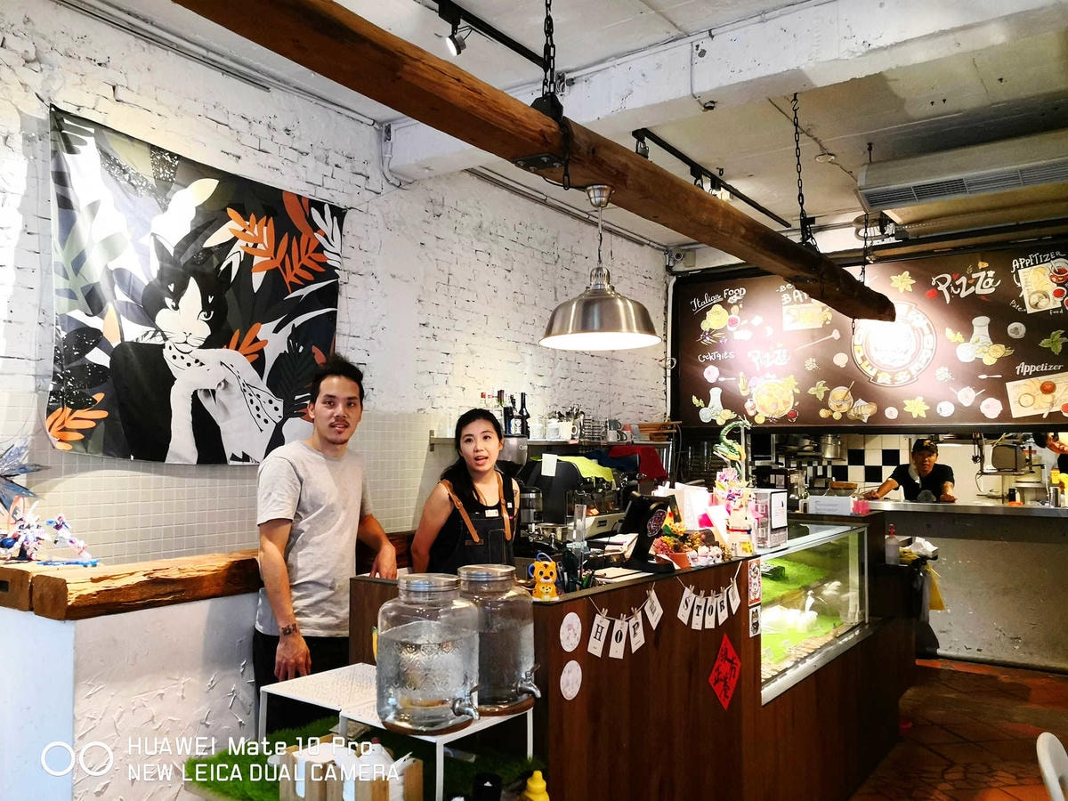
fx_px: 833
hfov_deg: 65.3
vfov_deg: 51.4
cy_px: 400
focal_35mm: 27
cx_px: 534
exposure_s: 1/100
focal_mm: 3.95
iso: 800
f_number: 1.6
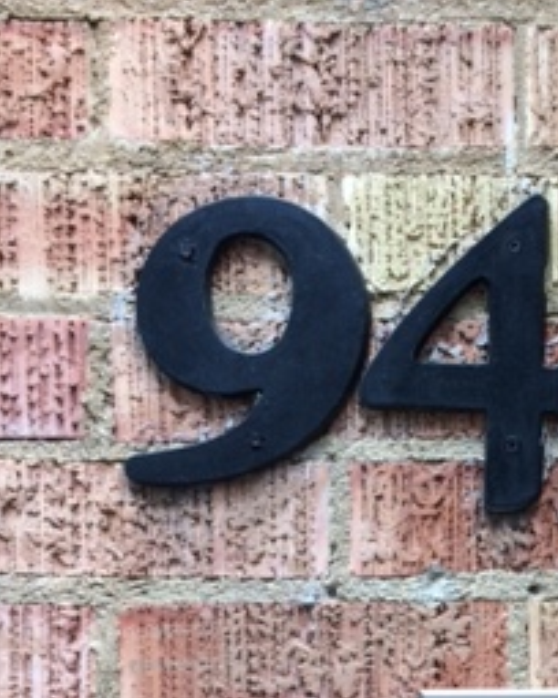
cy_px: 714
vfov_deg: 25.3
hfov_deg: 20.5
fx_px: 1466
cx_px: 626
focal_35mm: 71
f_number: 2.2
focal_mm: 4.15
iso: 32
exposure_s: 1/180
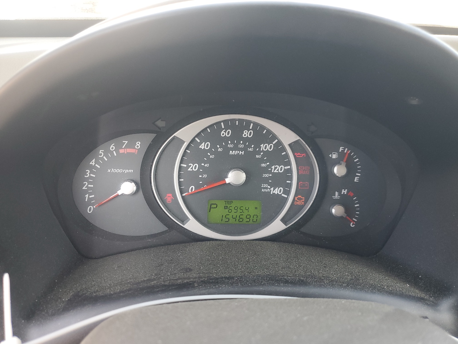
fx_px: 344
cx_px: 229
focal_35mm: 26
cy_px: 172
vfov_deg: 53.1
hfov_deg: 67.3
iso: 78
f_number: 1.5
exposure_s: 1/120
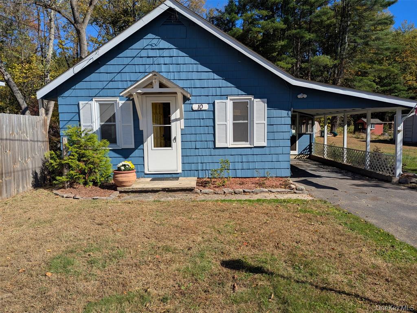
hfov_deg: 71.6
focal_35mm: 24
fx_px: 289
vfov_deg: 56.8
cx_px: 208
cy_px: 156
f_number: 1.85
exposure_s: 1/2976
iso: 48
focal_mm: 6.81
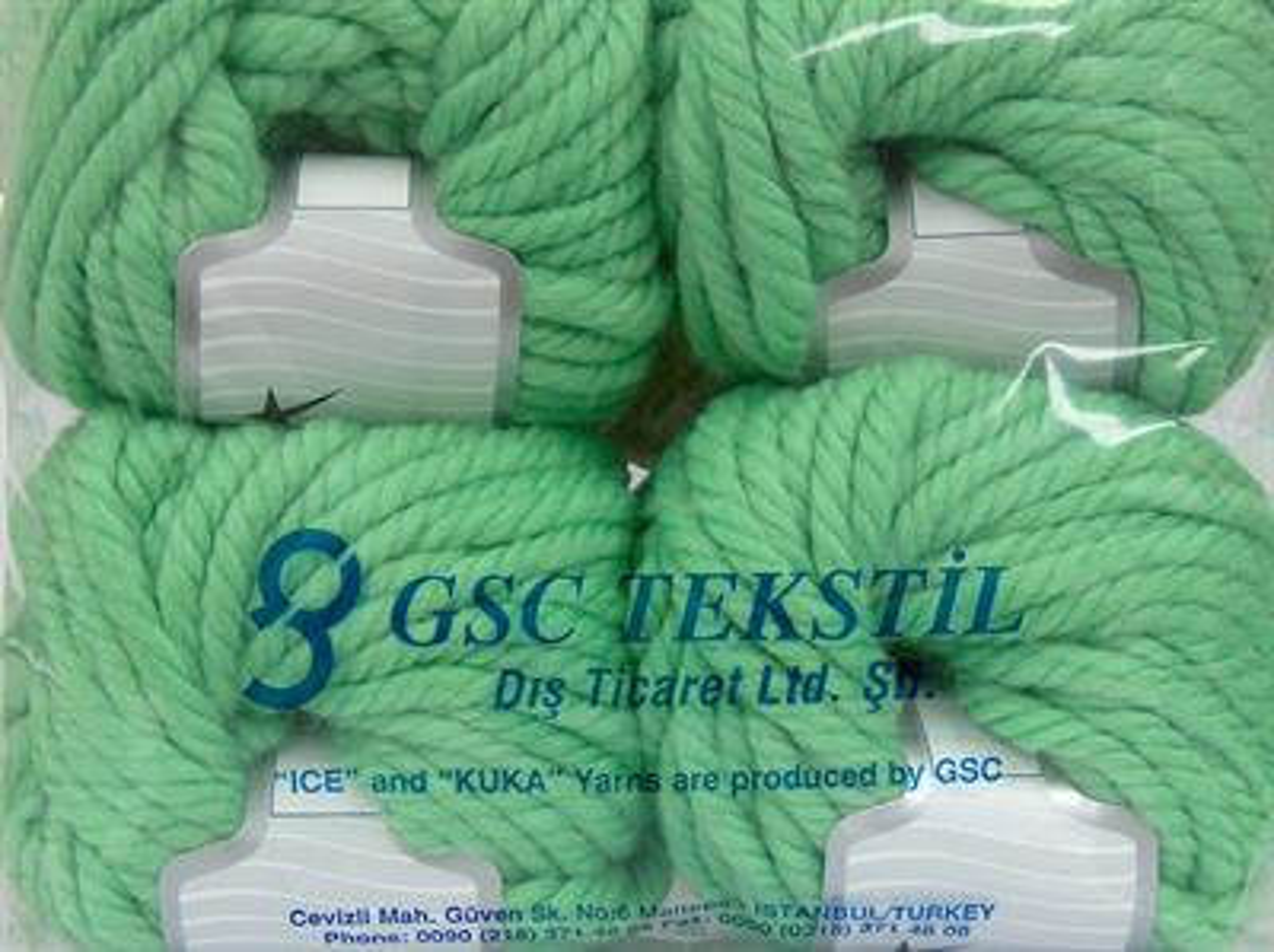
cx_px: 637
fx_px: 1912
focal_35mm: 52
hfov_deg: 36.9
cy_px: 476
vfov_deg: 28.0
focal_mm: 10.64
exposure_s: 1/95.8
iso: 200
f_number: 2.8
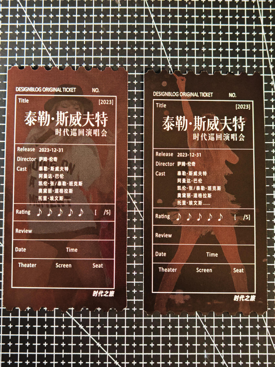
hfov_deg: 30.3
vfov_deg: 39.7
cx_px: 138
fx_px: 508
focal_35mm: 48
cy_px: 184
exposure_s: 1/33
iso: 320
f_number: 1.9
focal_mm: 6.67
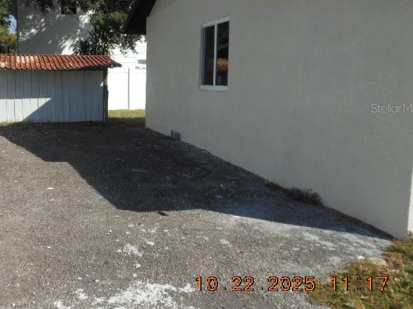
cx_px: 128
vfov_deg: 39.3
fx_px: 429
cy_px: 108
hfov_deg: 50.2
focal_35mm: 36
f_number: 3.2
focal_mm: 4.5
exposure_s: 1/1000
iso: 80
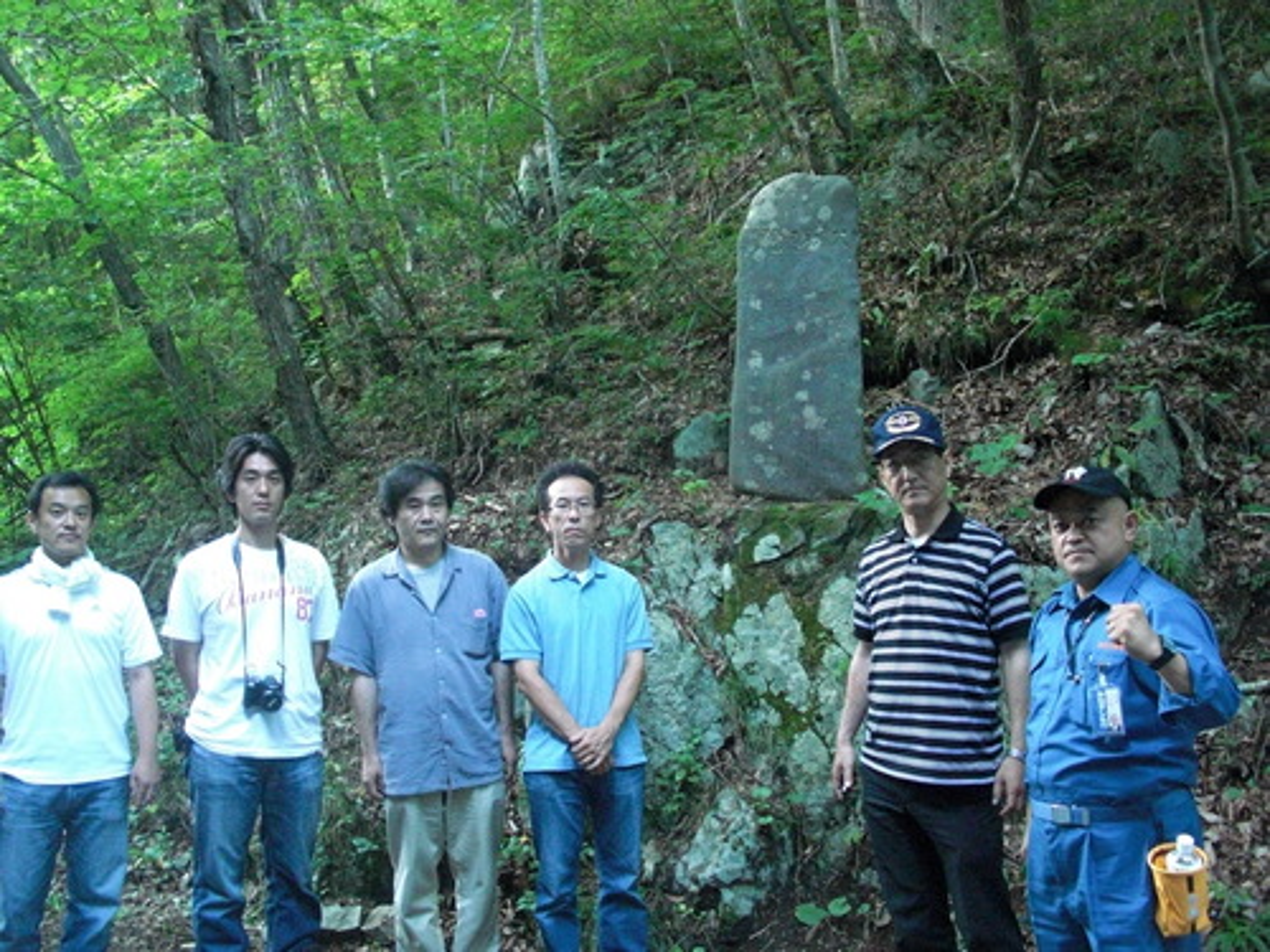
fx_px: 1321
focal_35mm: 36
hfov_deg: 51.4
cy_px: 476
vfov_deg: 39.7
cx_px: 635
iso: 800
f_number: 2.8
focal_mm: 6.3
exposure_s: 1/25
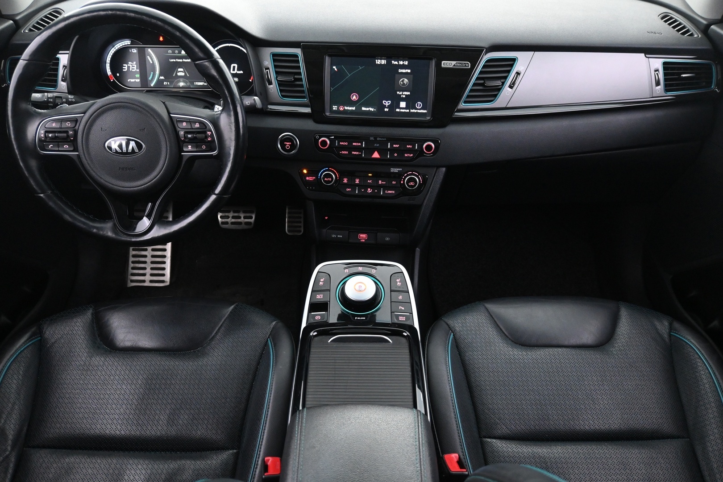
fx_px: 587
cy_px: 241
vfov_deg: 44.6
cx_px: 362
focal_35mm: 29
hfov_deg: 63.2
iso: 3200
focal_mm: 19.5
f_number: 3.8
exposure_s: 1/30
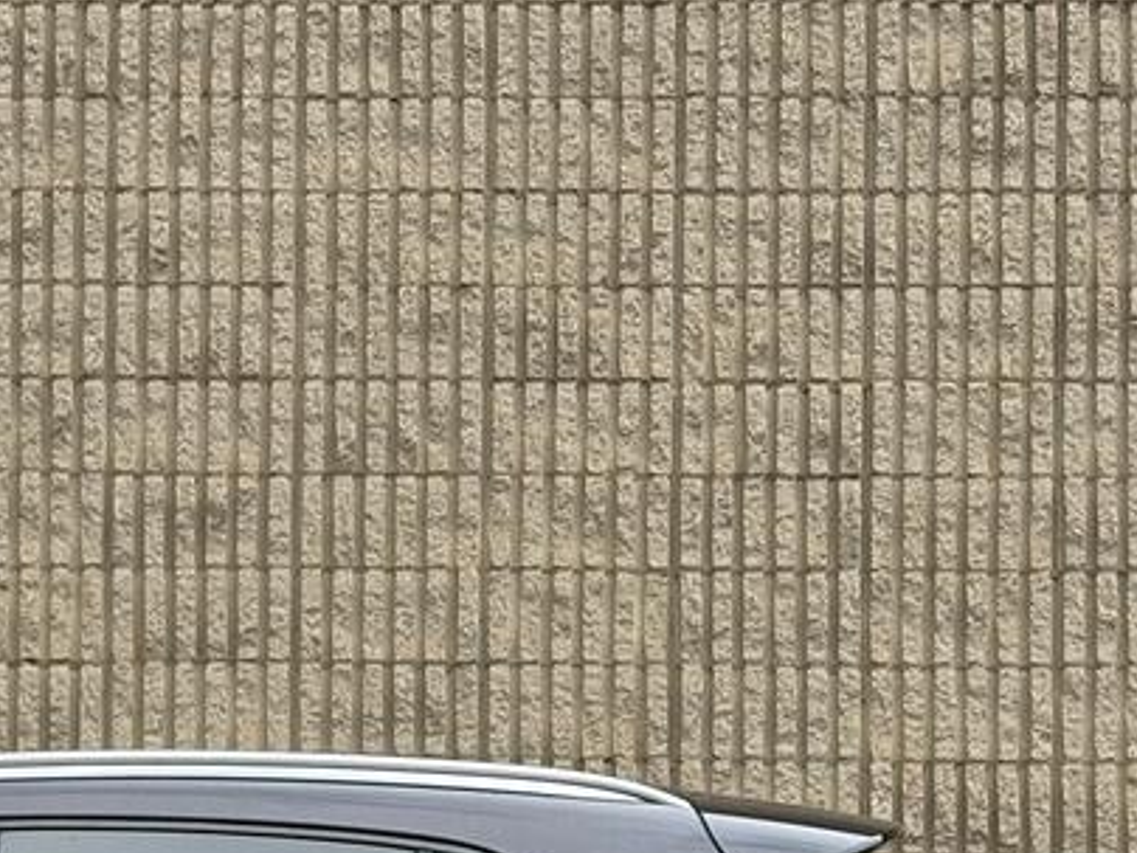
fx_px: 4993
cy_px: 850
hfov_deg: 12.6
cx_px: -324
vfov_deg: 9.7
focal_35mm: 152
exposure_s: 1/1100
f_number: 1.78
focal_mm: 6.76
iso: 64
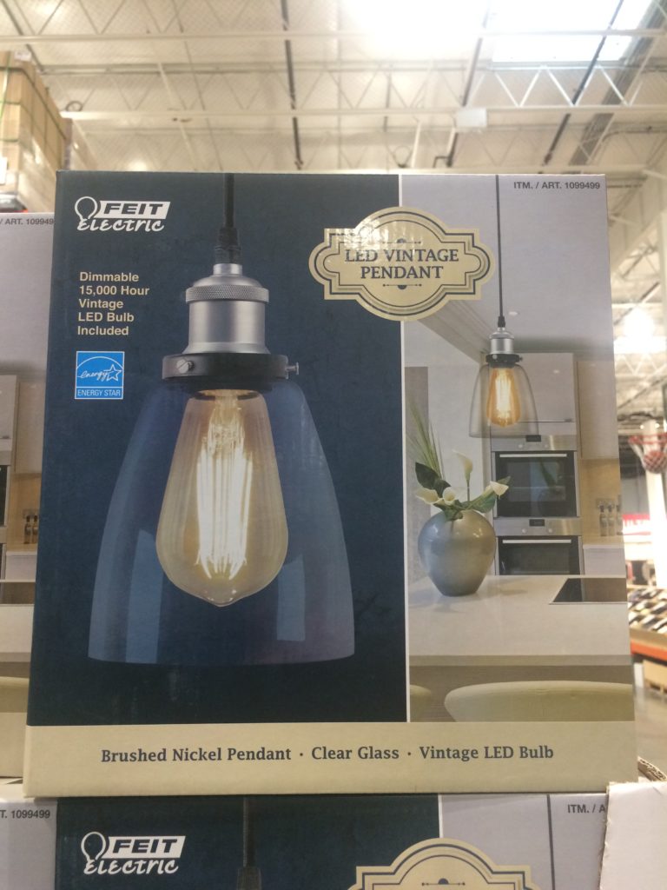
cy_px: 445
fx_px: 745
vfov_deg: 61.7
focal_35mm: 29
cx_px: 334
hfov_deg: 48.2
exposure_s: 1/30
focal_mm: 4.15
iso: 125
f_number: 2.2
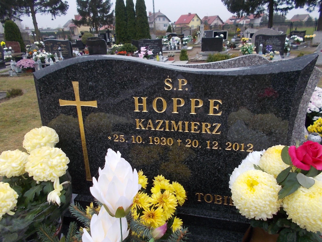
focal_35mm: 26
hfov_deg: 67.3
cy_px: 121
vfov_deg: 53.1
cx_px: 161
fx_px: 242
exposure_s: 1/80
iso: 80
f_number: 3.2
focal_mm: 4.6
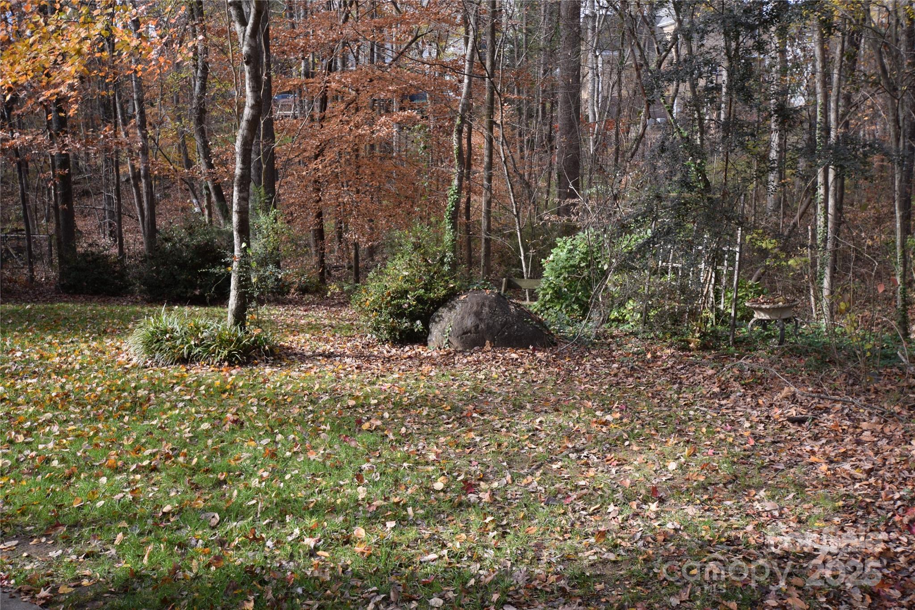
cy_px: 305
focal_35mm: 36
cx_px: 458
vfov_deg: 36.9
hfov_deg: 53.1
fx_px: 915
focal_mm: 24
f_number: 5.6
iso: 200
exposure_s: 1/125
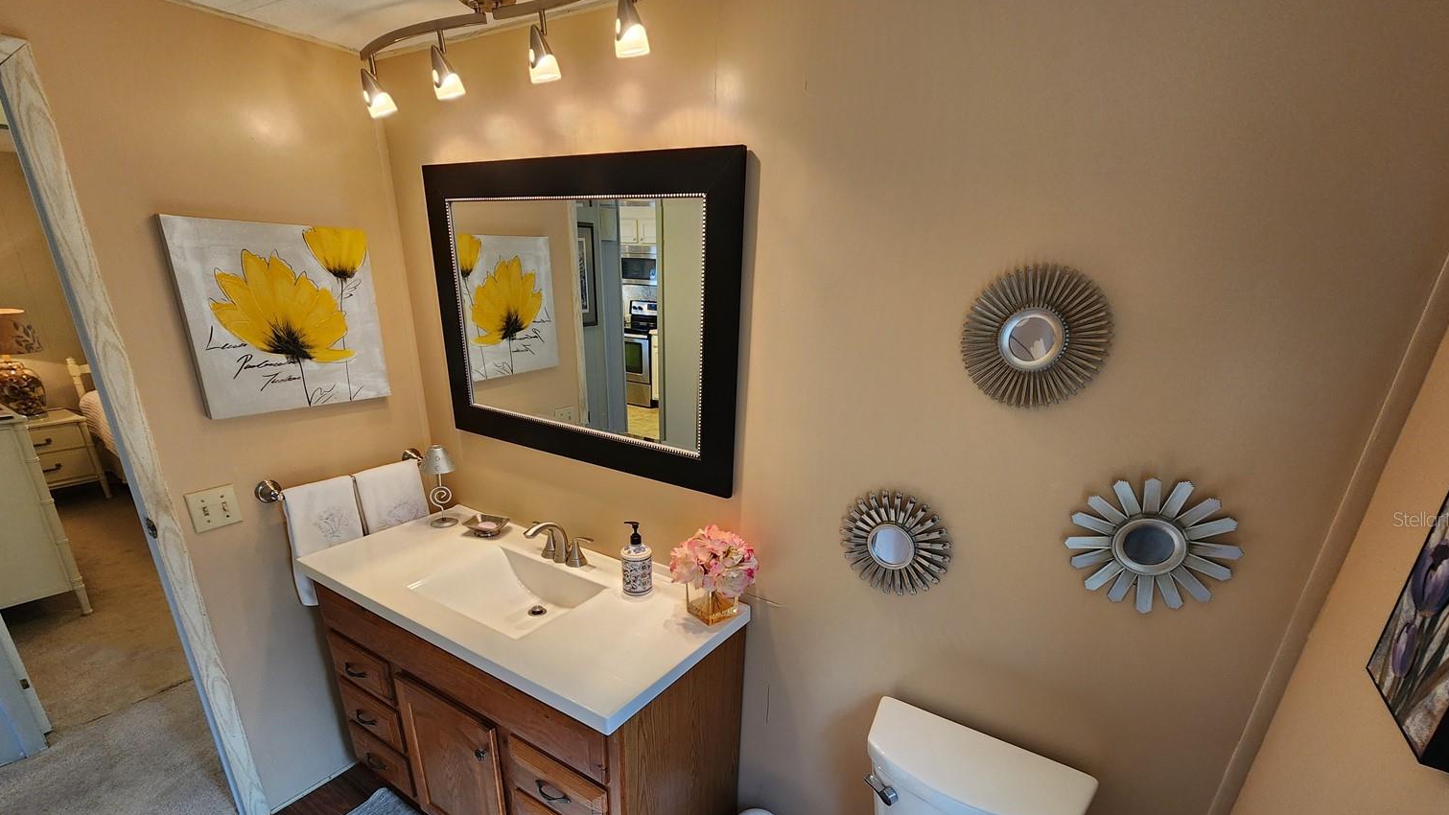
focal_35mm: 15
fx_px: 576
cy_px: 519
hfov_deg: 103.0
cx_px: 716
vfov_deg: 69.2
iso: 125
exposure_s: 1/60
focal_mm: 2.2
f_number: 2.2
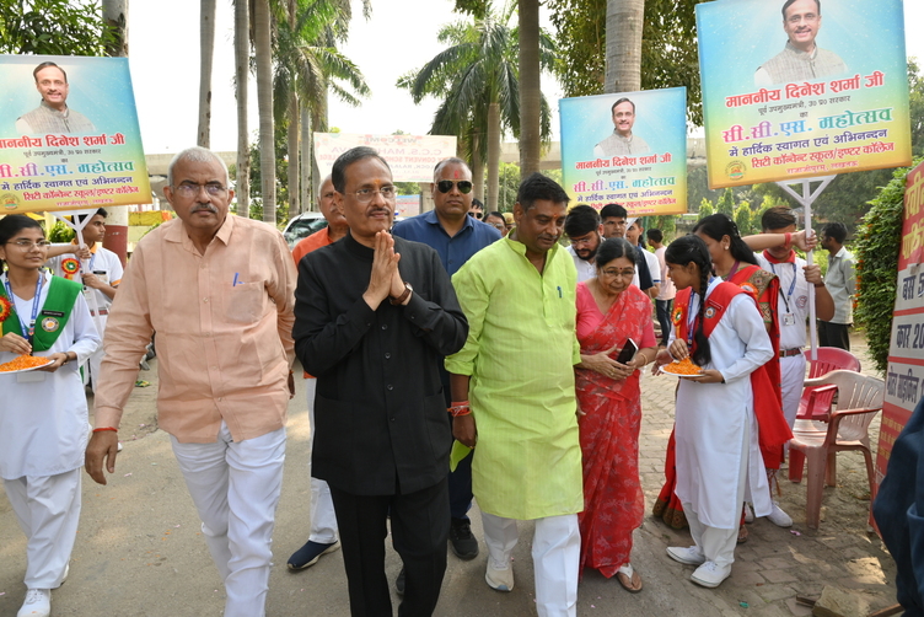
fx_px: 616
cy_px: 308
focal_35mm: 24
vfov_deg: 53.2
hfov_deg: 73.7
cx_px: 462
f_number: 8
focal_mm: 24
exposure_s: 1/200
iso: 320
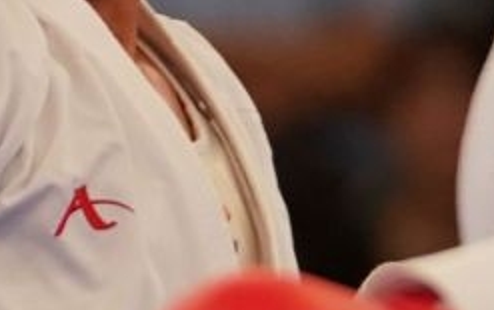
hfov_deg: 1.0
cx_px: 174
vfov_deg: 0.6
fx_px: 29706
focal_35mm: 2204
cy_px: 12
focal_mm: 198
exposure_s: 1/1000
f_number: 2.8
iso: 1600
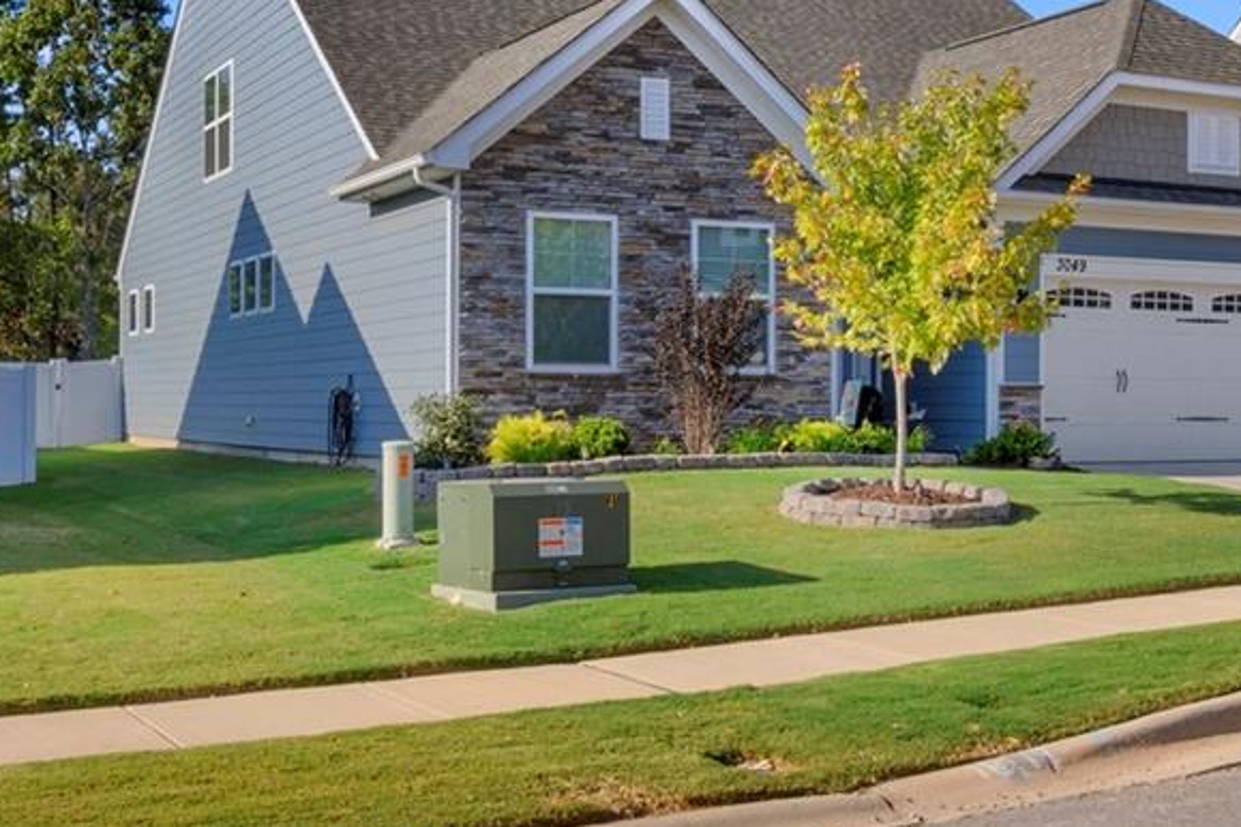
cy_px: 213
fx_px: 1827
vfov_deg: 25.2
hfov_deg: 37.1
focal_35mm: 53
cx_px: 825
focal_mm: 20
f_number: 13
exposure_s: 1/200
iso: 250
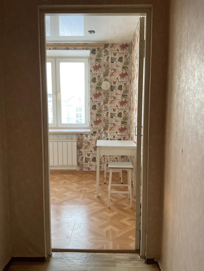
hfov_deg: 48.2
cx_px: 102
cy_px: 136
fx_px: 228
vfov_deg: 61.7
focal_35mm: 29
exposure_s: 1/50
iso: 125
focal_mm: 3
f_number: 1.8
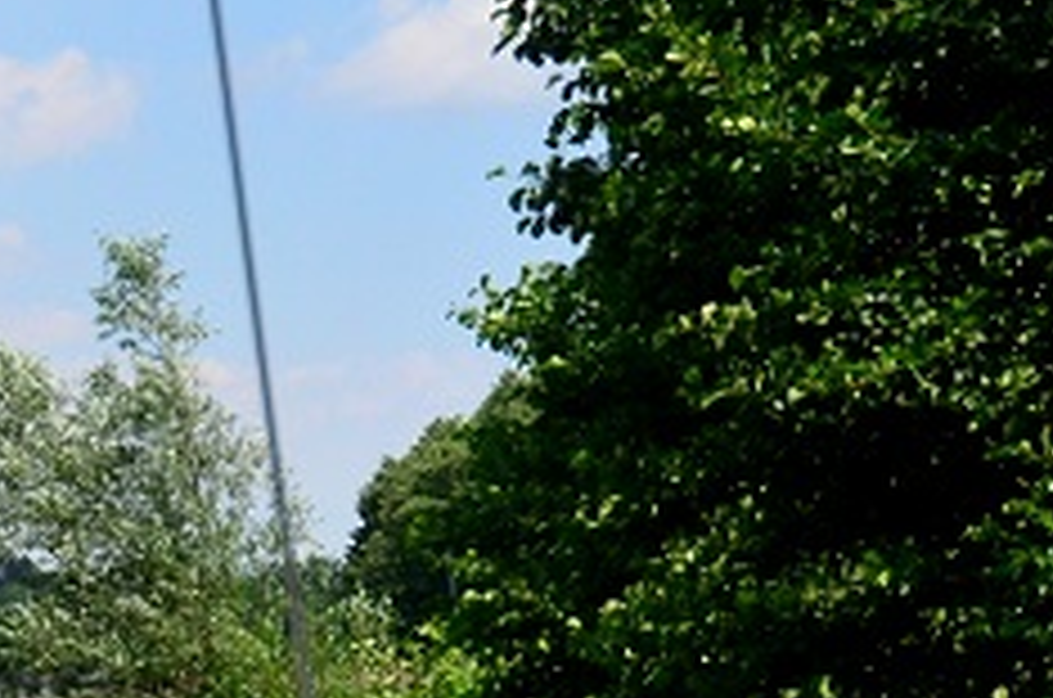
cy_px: 651
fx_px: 3736
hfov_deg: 14.7
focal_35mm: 128
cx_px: -614
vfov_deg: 10.6
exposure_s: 1/8000
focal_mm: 20
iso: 1000
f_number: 4.5
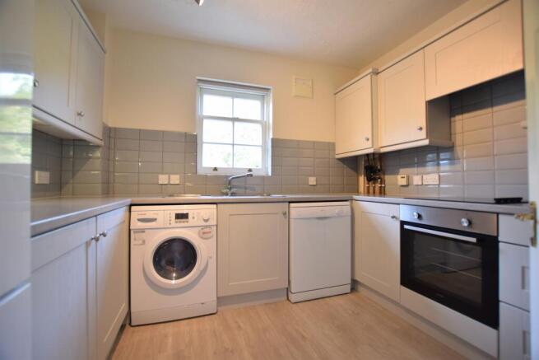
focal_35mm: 15
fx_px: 225
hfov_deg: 100.4
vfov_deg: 77.4
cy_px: 180
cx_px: 270
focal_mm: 10
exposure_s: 1/30
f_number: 3.5
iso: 200
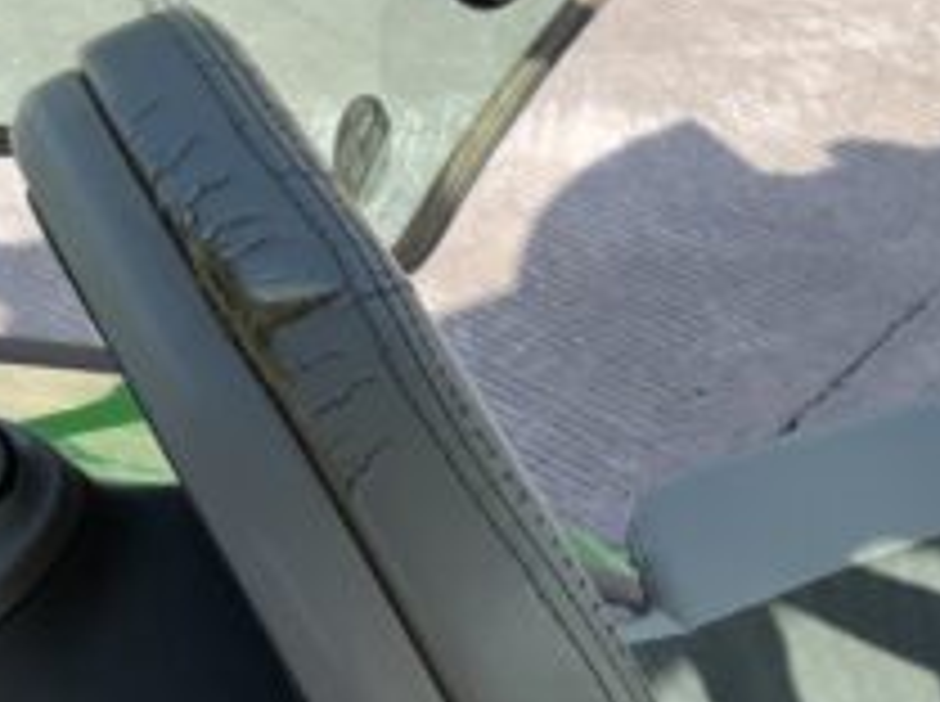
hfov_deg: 21.6
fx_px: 2413
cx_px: 841
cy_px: 526
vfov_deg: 16.5
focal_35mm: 89
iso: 16
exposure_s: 1/855
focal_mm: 3
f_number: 1.8
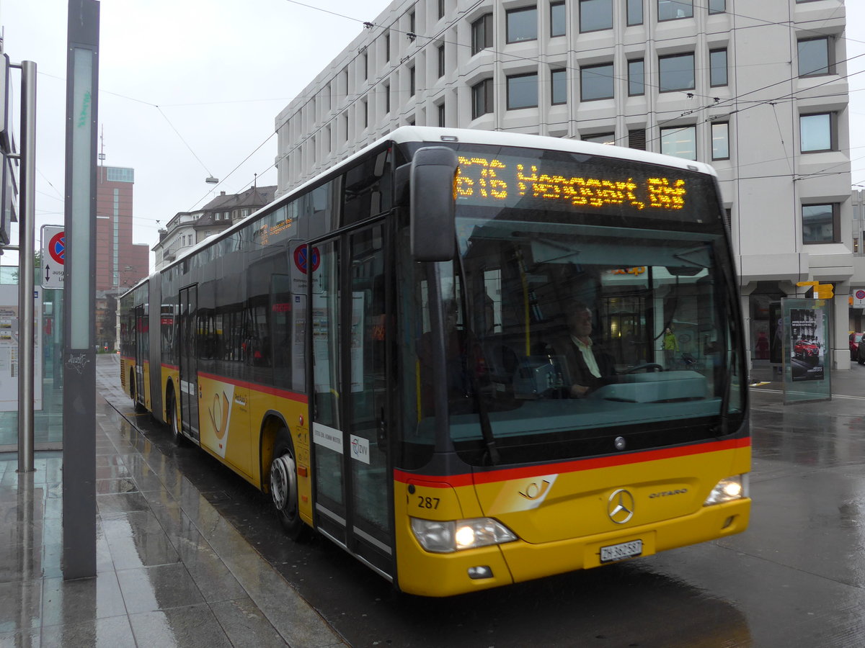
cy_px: 324
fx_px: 725
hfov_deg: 61.7
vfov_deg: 48.2
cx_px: 432
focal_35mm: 29
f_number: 2.5
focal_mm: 6
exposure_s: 1/250
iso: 160
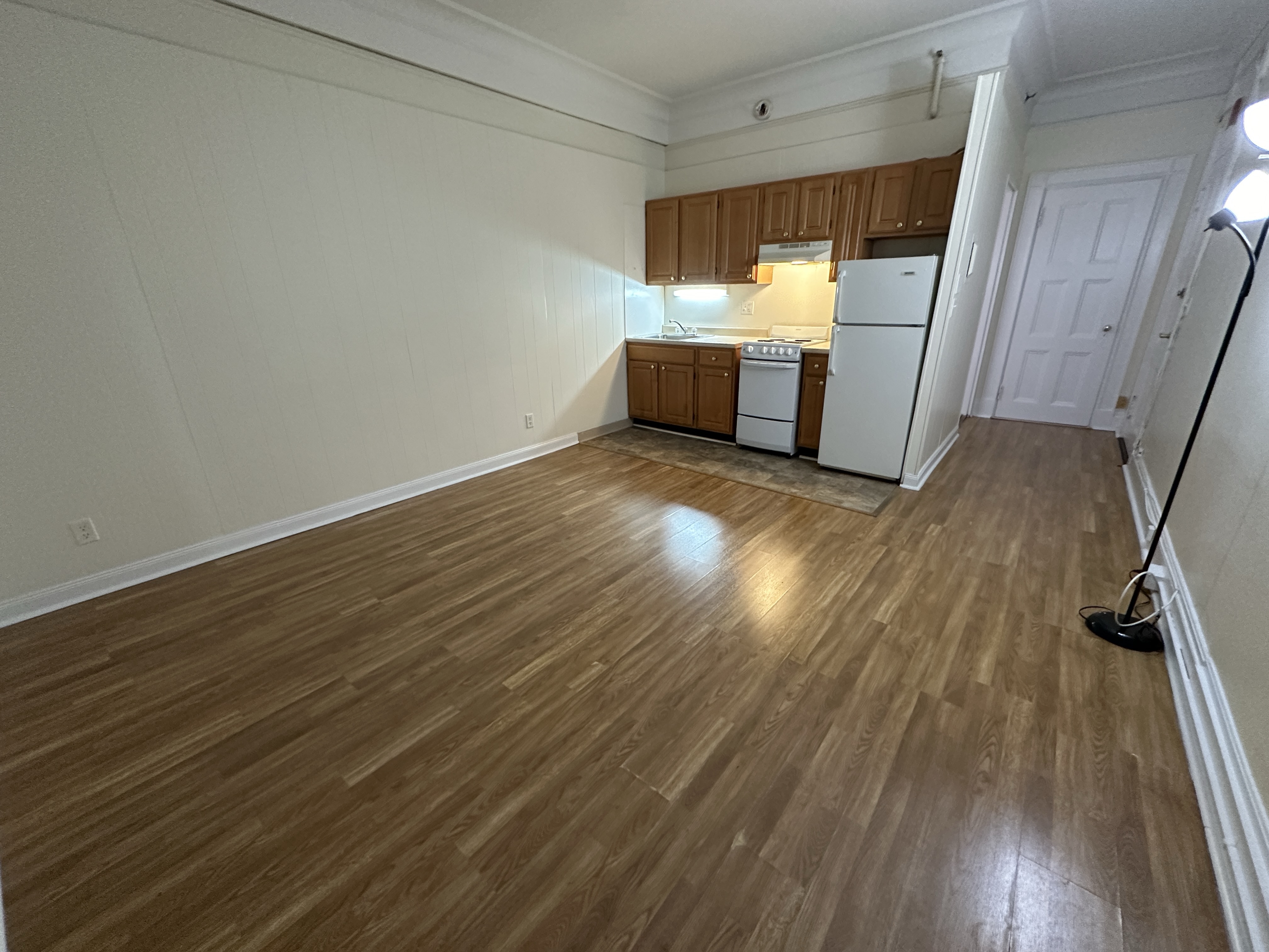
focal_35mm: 14
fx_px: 513
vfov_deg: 85.7
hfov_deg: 102.1
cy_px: 476
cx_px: 634
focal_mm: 2.22
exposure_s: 1/60
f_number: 2.2
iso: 400
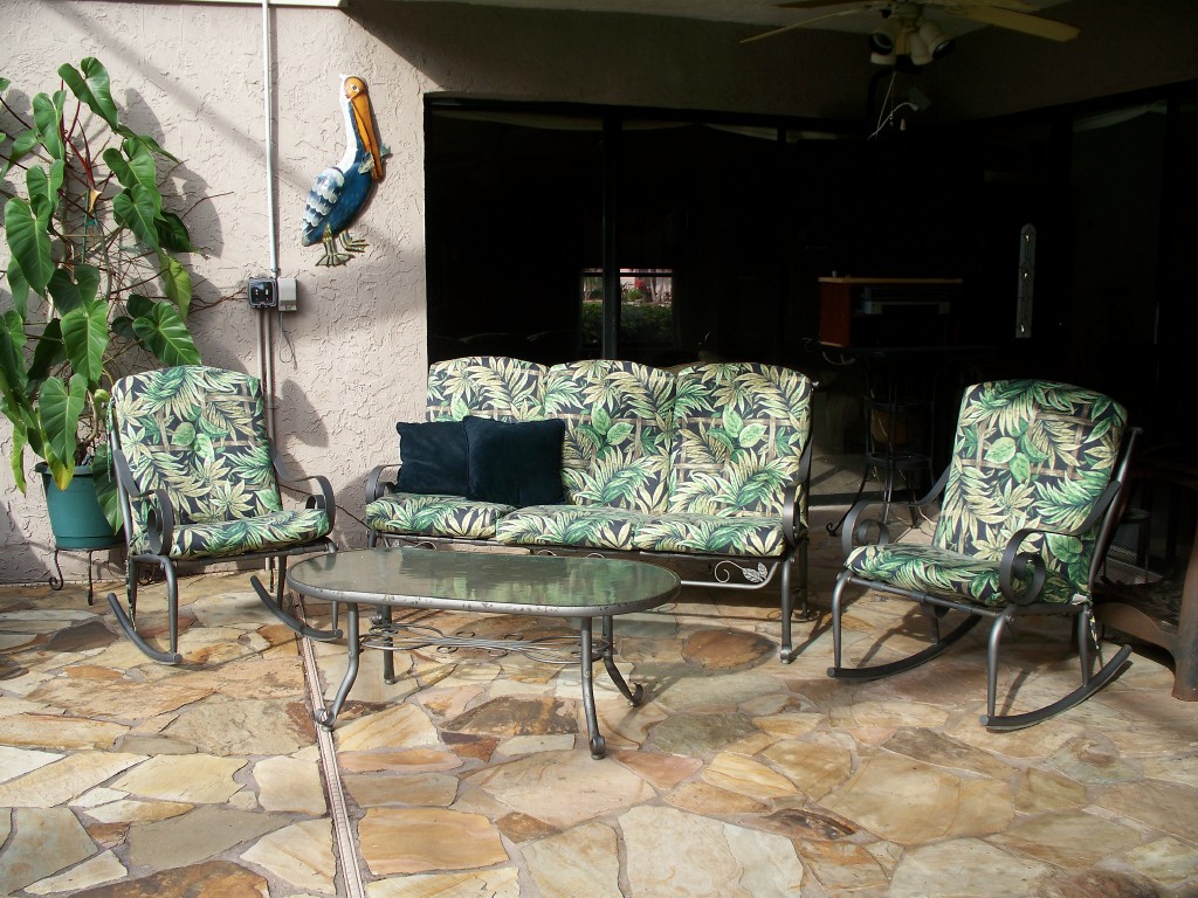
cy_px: 449
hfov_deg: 51.4
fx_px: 1246
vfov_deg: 39.7
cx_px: 599
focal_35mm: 36
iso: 64
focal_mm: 7.54
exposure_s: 1/160
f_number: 2.8
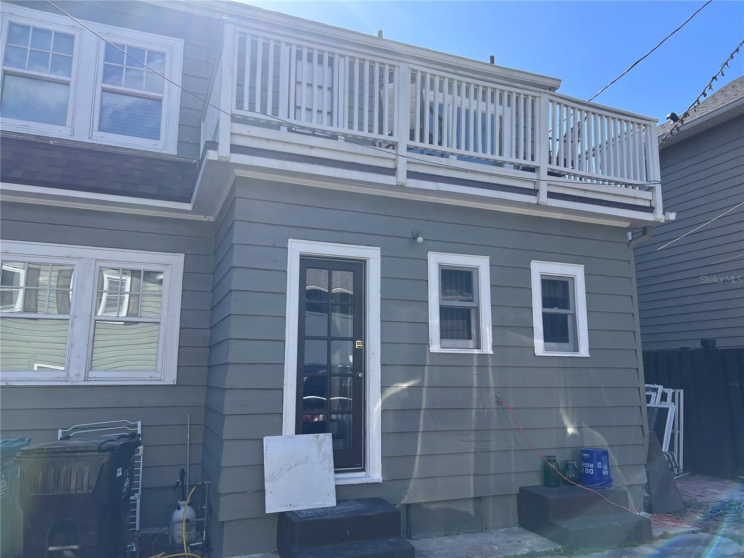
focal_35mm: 26
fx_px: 559
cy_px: 279
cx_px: 372
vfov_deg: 53.1
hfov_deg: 67.3
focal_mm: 5.7
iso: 50
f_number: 1.5
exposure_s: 1/1901
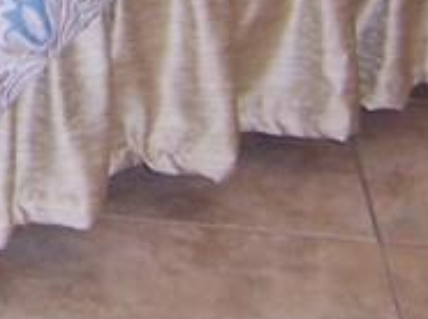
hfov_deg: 10.2
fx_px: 2258
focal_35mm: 183
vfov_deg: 7.5
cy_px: -497
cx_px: -326
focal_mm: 5.5
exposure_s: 1/60
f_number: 2.8
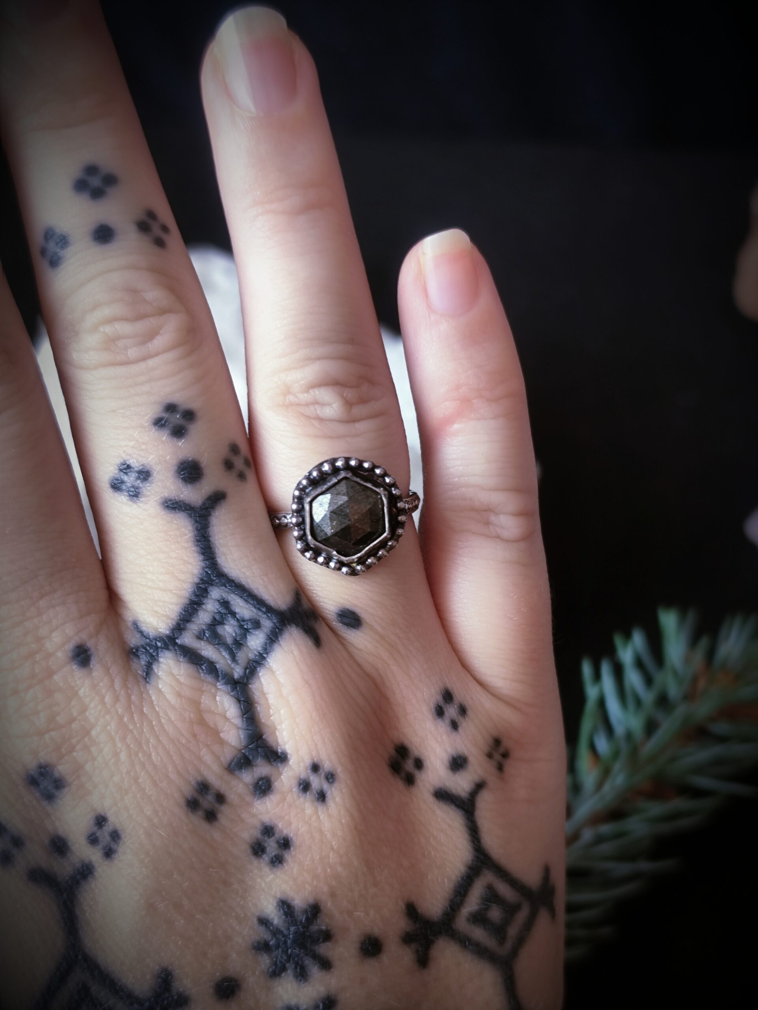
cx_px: 379
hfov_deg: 31.5
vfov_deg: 41.2
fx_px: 1343
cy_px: 505
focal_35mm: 46
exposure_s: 1/25
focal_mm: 6.19
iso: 160
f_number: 1.65
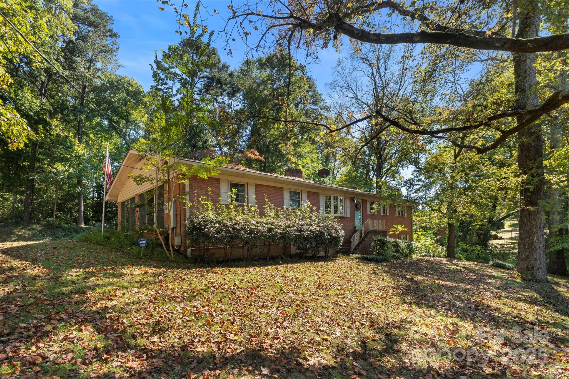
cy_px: 190
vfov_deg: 72.0
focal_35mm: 16
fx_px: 261
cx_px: 284
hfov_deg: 95.0
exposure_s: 1/60
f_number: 9
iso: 250
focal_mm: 11
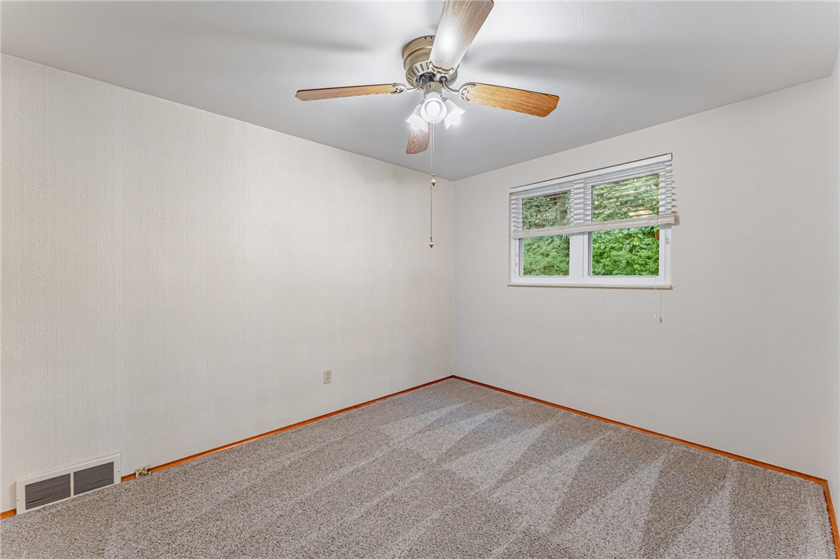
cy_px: 280
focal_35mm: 14
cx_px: 420
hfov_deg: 104.3
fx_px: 327
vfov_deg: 81.2
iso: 1000
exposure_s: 1/80
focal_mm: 14
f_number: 11
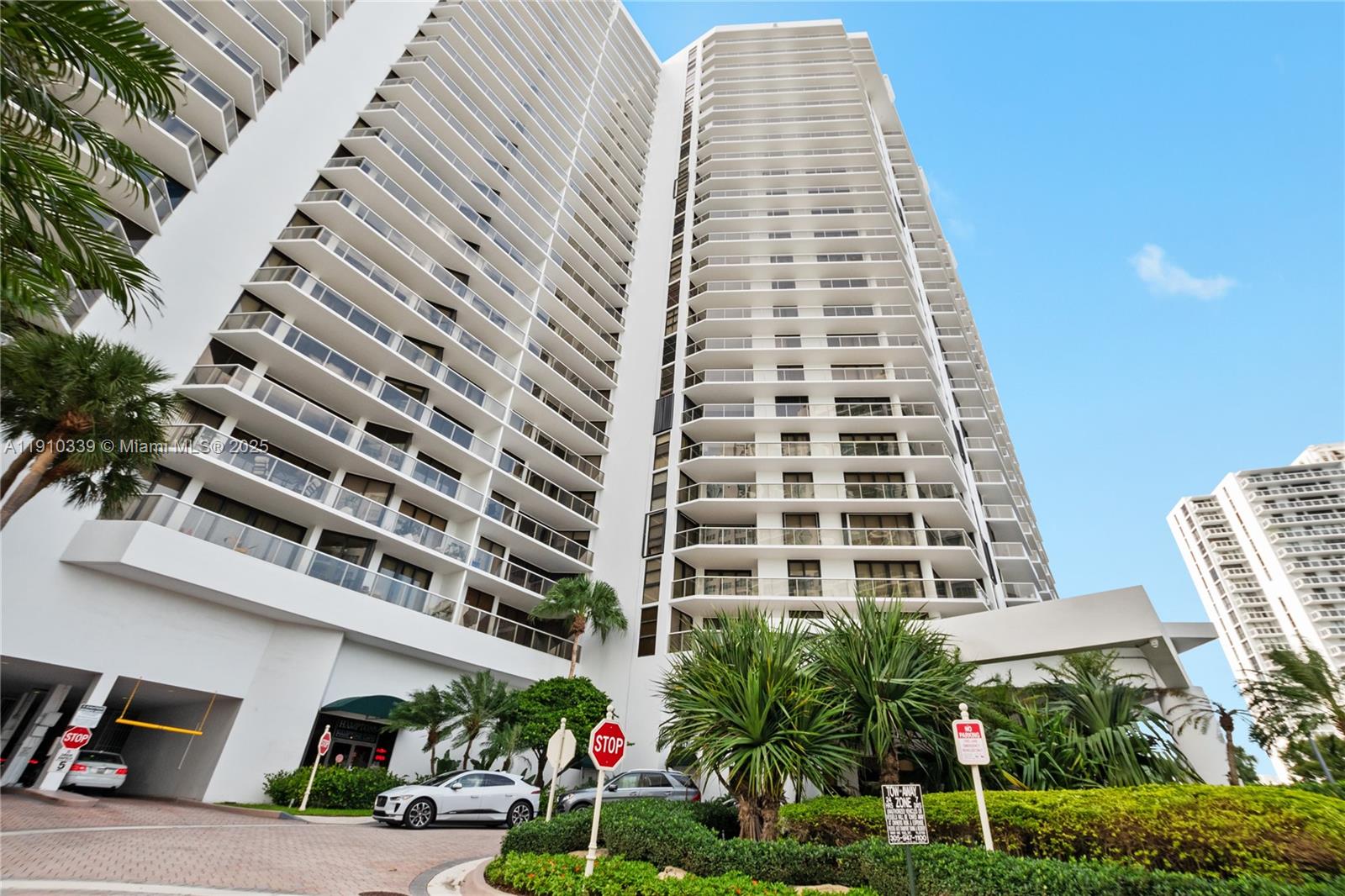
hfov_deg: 100.4
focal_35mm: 15
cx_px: 672
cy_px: 448
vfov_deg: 77.3
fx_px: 560
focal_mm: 10
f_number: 8
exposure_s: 1/250
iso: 200
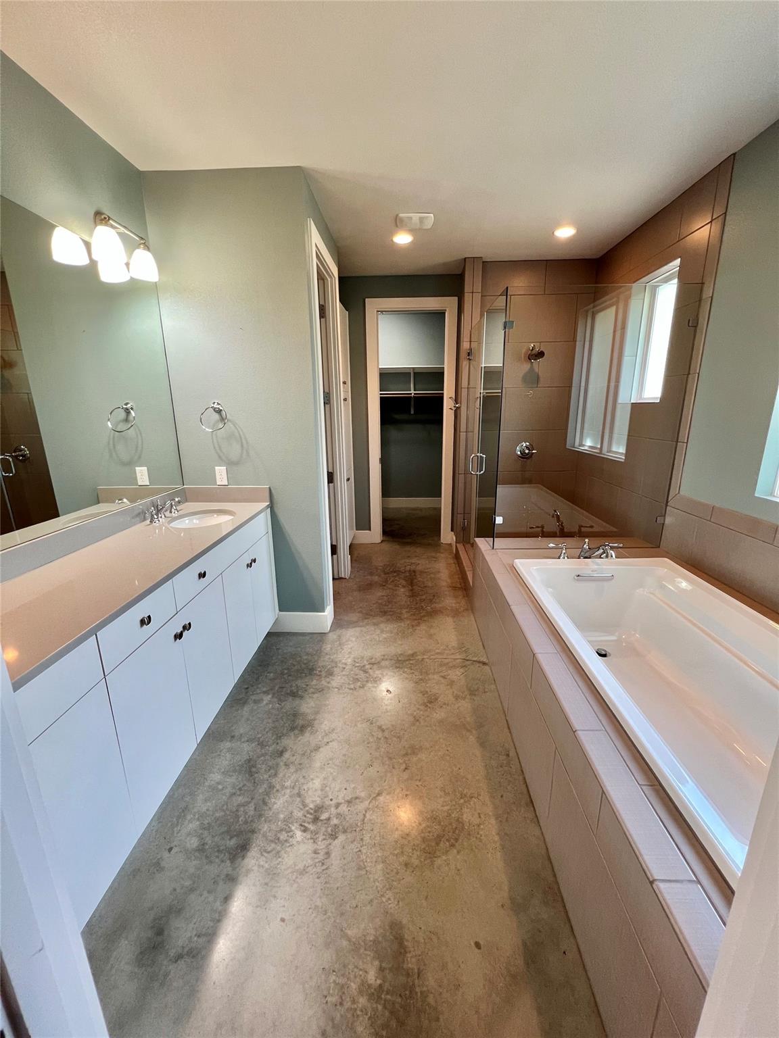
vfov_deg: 106.2
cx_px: 390
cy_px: 519
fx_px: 390
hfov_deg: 89.9
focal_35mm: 13
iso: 200
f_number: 1.8
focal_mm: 1.57
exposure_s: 1/60
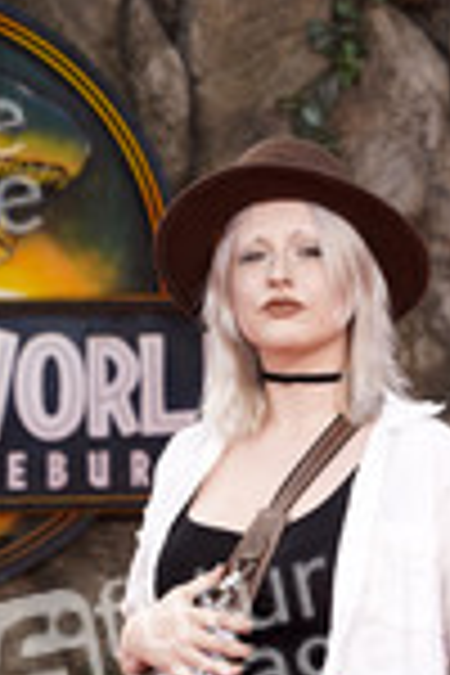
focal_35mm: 245
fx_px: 4593
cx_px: 302
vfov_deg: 8.3
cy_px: 882
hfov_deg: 5.6
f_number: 5.6
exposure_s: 1/160
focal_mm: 92
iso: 100
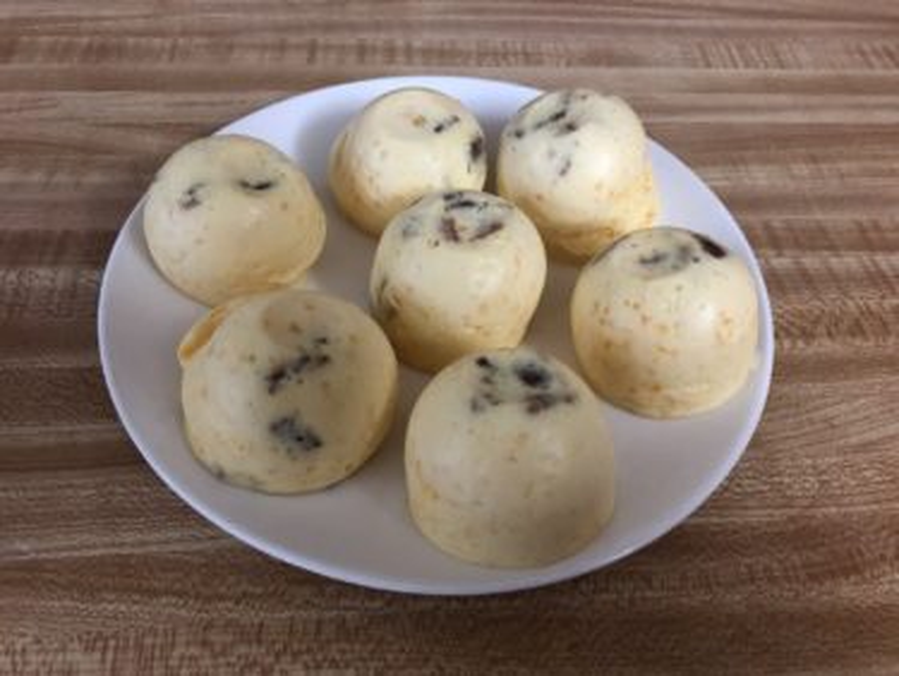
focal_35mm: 28
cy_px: 338
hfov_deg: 63.4
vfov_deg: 49.8
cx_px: 450
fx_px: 728
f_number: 1.8
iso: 80
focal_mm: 3.99
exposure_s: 1/7
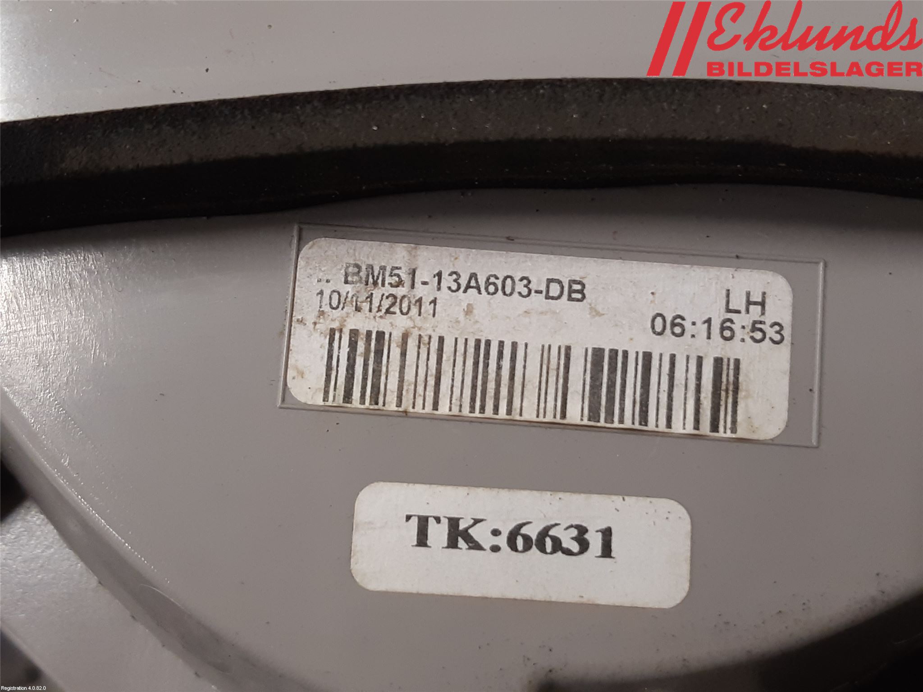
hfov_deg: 67.3
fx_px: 693
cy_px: 346
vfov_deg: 53.1
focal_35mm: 26
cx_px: 462
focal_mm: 3.93
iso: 125
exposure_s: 1/50
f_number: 1.7
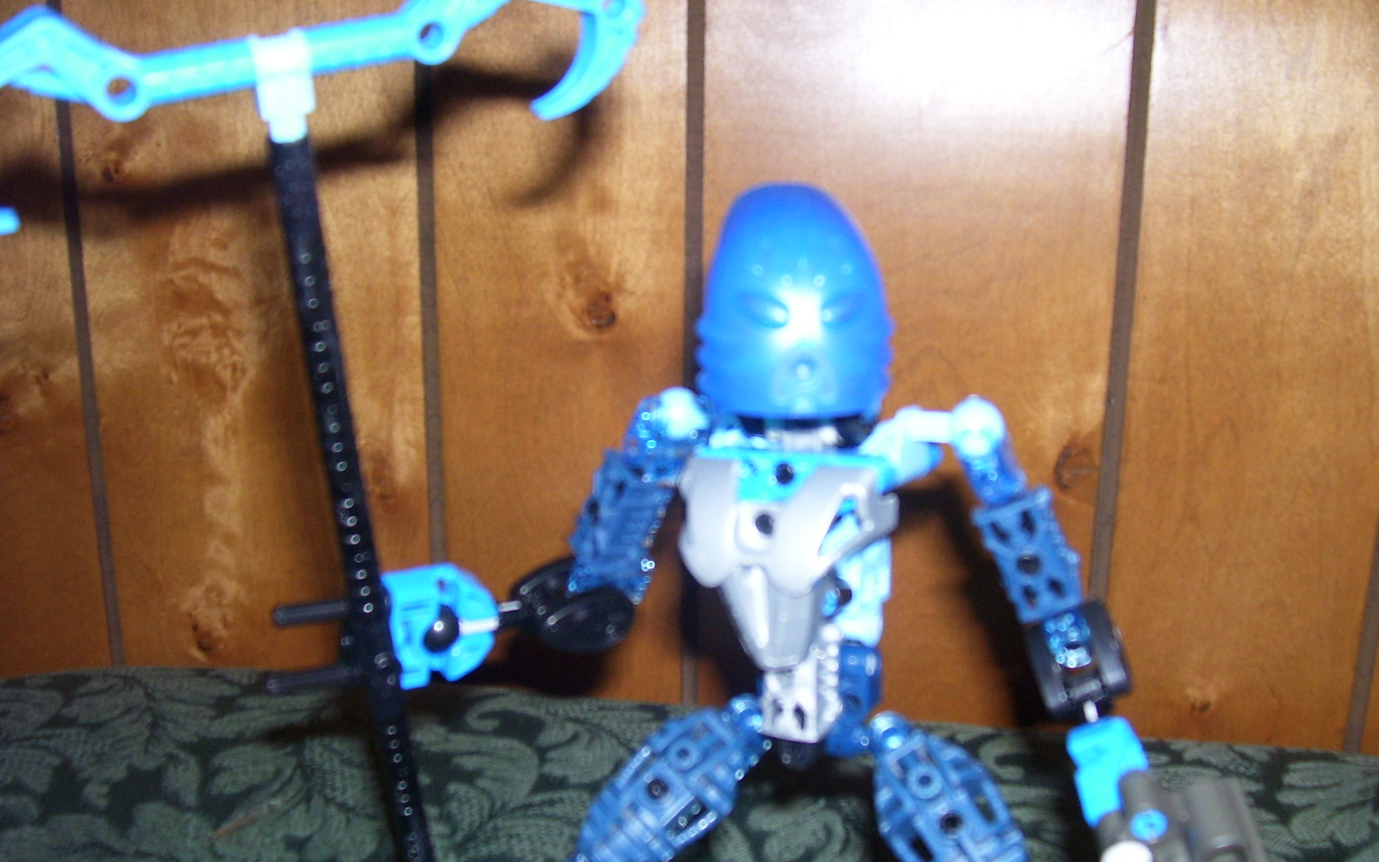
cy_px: 481
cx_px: 706
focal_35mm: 37
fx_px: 1390
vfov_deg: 34.4
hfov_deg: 52.7
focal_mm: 5.6
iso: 125
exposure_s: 1/60
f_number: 2.7
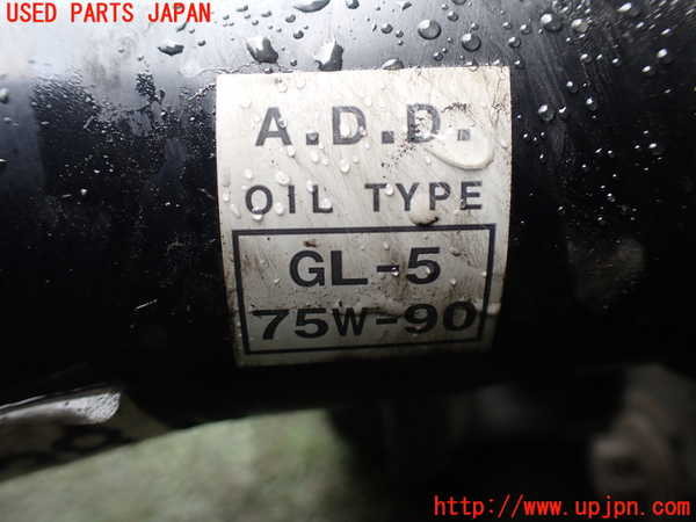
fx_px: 603
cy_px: 261
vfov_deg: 46.8
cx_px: 348
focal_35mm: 30
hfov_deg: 60.0
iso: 160
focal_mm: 5.4
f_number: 2.3
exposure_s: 1/125
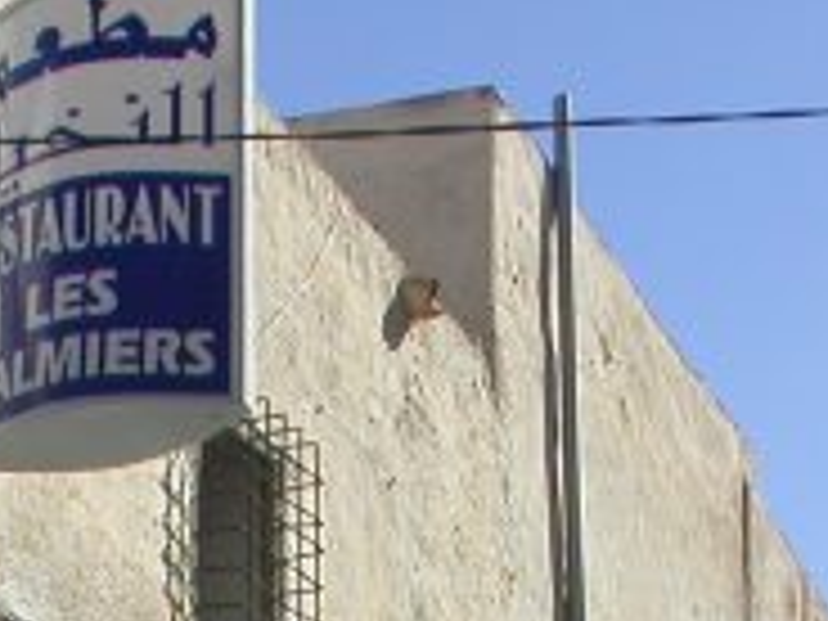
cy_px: 1125
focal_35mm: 165
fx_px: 3947
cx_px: 374
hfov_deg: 12.0
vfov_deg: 8.6
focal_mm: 7.85
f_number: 5.3
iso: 100
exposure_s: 1/196
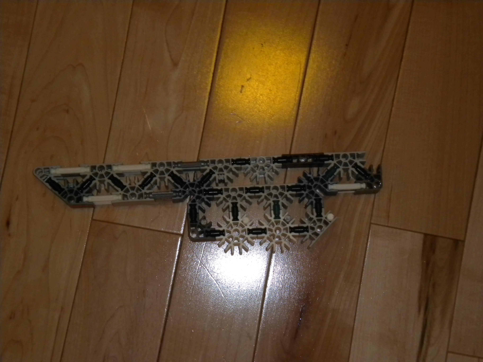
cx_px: 242
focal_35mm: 79
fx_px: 1102
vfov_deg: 18.7
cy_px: 181
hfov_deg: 24.7
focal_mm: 14.3
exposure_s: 1/60
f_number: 5.1
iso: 400
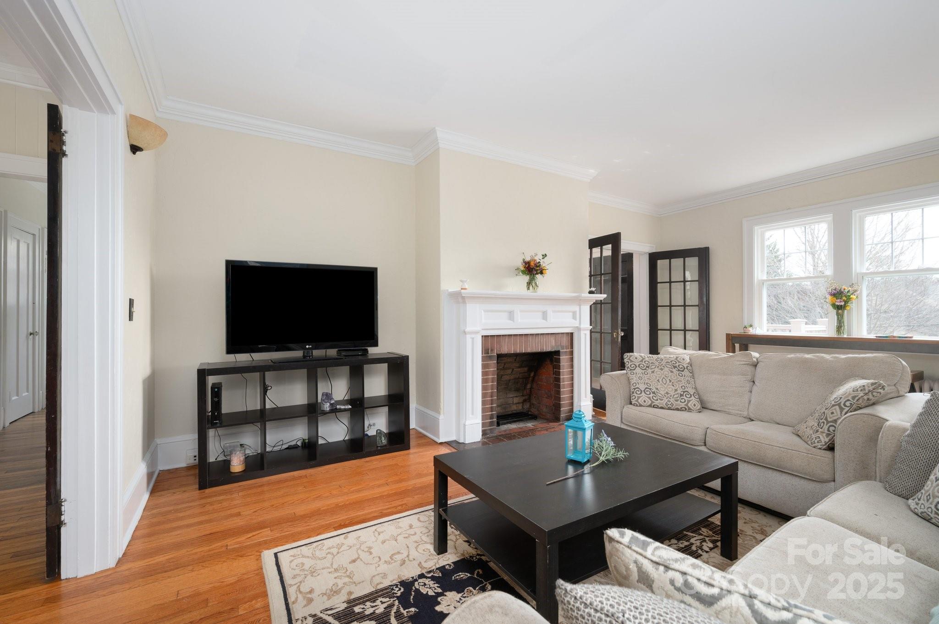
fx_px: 404
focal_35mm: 16
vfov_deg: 75.4
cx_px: 470
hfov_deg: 98.6
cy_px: 312
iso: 200
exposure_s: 1/60
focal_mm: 15.5
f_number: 8
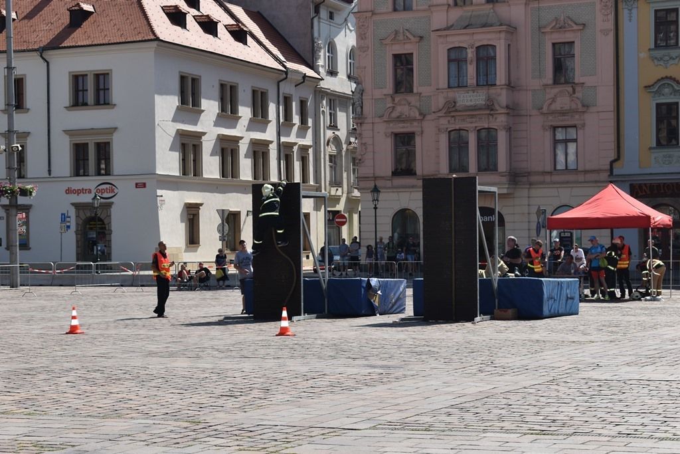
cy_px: 227
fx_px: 1558
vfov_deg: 16.6
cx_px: 340
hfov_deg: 24.6
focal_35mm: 82
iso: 100
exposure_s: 1/200
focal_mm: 55
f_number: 10
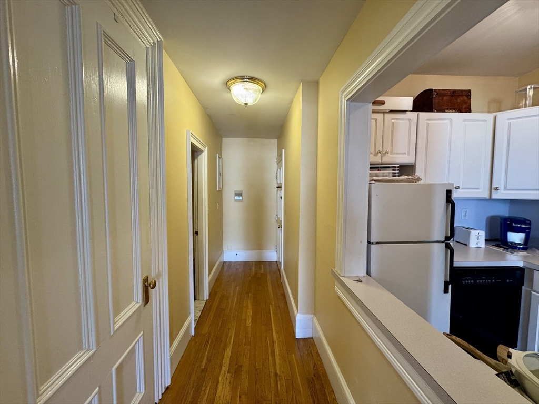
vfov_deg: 85.7
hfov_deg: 102.1
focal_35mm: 14
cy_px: 202
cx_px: 270
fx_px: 218
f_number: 2.2
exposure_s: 1/60
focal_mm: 2.22
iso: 200
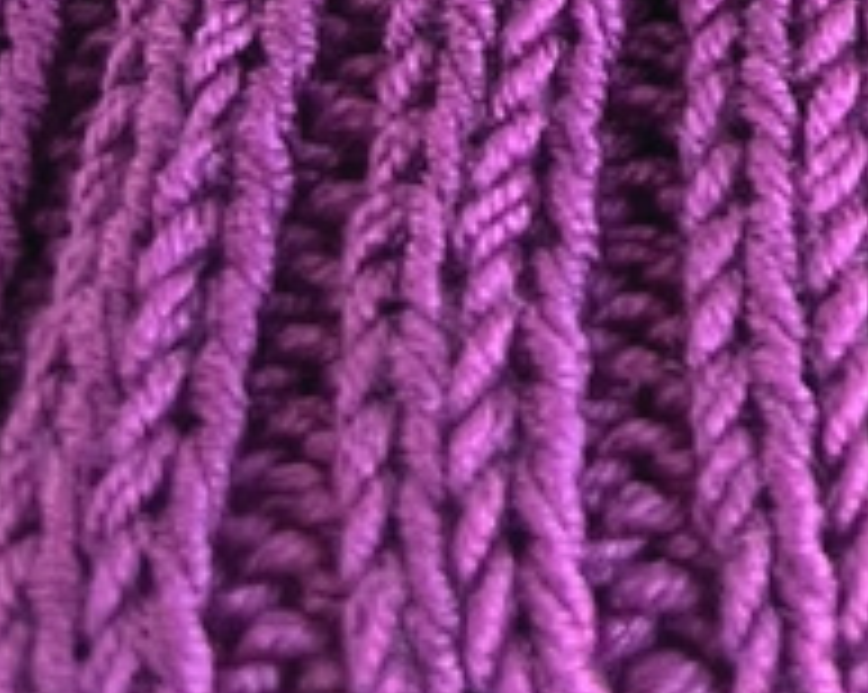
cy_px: -1256
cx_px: 1678
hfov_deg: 11.2
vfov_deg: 8.5
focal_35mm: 158
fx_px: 4055
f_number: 1.5
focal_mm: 5.7
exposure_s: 1/86
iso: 125
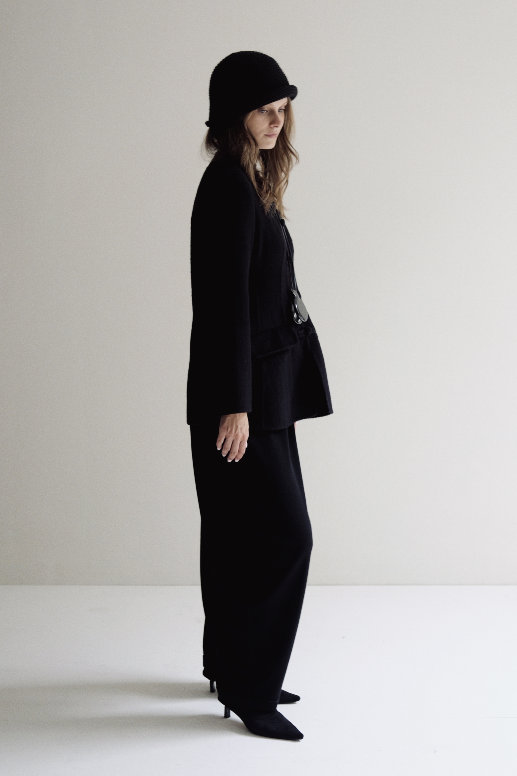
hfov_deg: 25.5
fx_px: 1142
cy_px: 388
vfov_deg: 37.5
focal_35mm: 53
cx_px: 258
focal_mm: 35
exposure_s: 1/80
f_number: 2.2
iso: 320
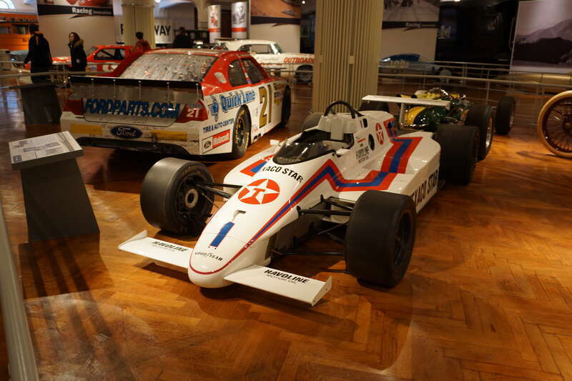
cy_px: 190
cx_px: 286
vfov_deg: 43.6
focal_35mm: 30
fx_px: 477
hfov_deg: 61.9
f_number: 4
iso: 500
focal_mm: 20
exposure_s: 1/60
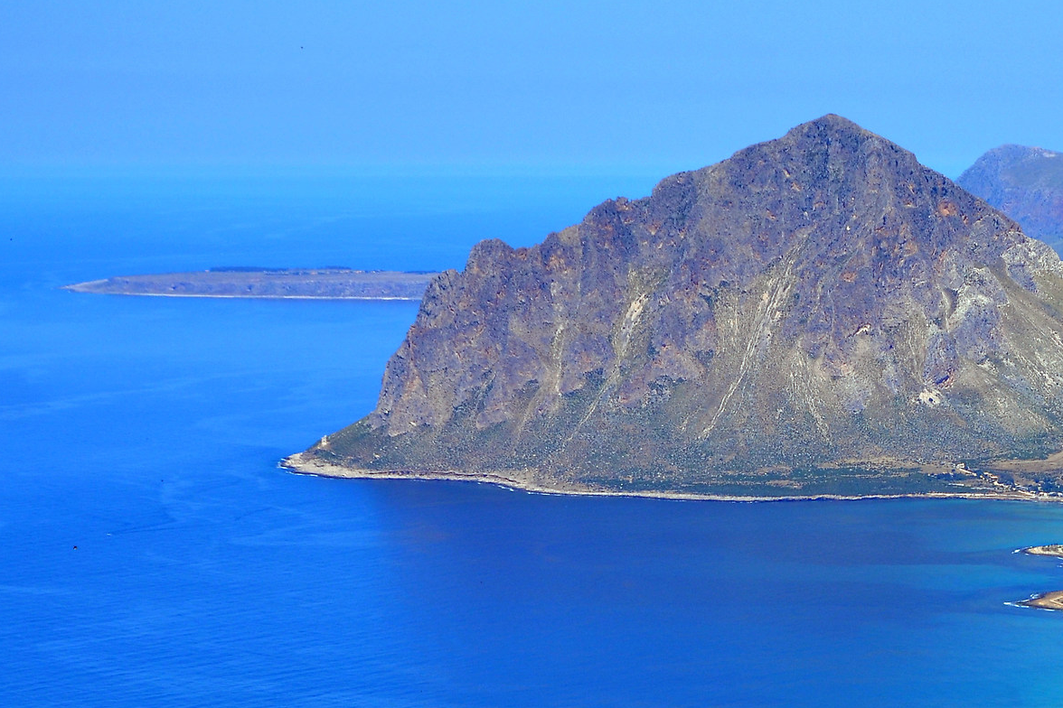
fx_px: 4517
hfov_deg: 13.3
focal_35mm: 153
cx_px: 979
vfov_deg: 8.9
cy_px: 603
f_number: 11
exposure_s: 1/640
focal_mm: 50
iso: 200
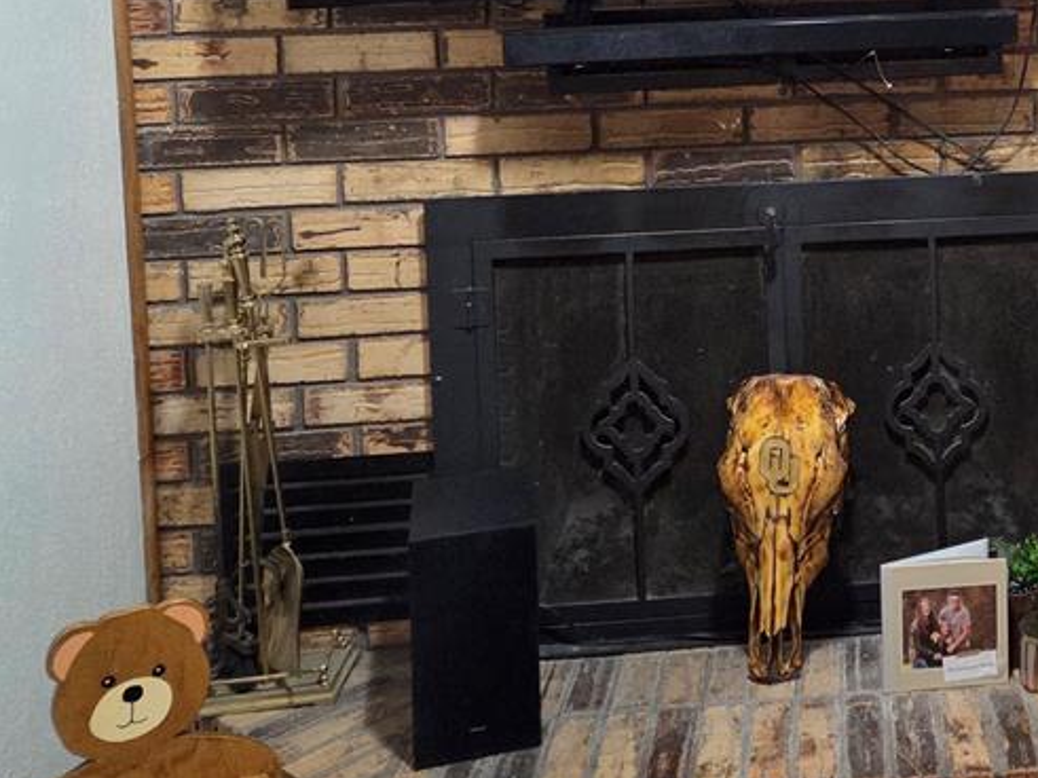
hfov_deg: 37.0
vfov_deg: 28.6
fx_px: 1439
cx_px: 945
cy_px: 25
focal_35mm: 48
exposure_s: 1/120
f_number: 1.8
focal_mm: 5.4
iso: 2000
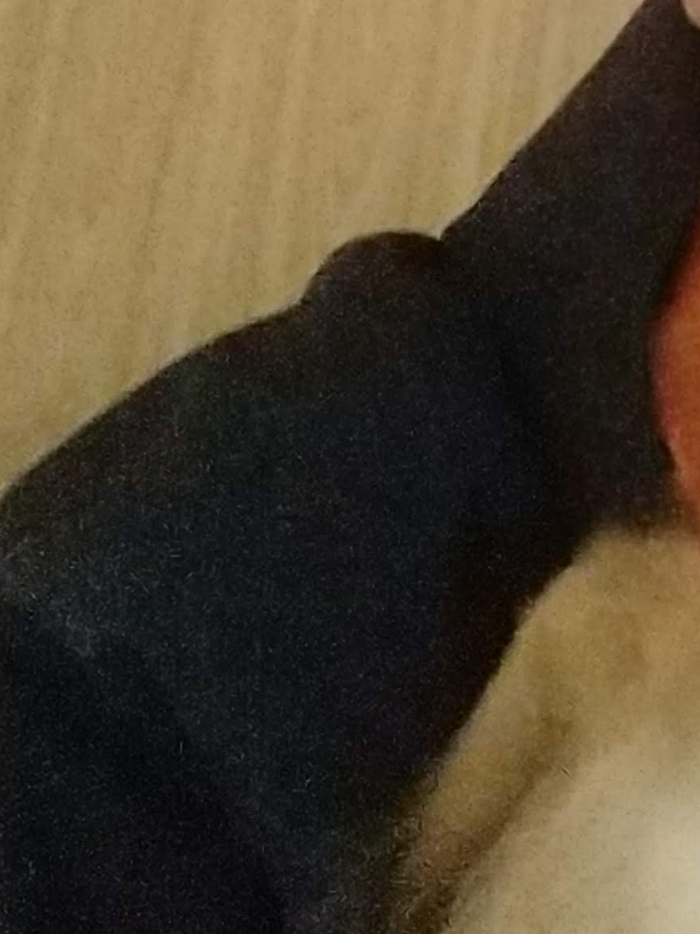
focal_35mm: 99
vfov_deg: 17.4
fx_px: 2669
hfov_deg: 14.0
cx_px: 1043
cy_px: -565
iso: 2000
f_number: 2.2
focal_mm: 3.39
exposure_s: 1/14
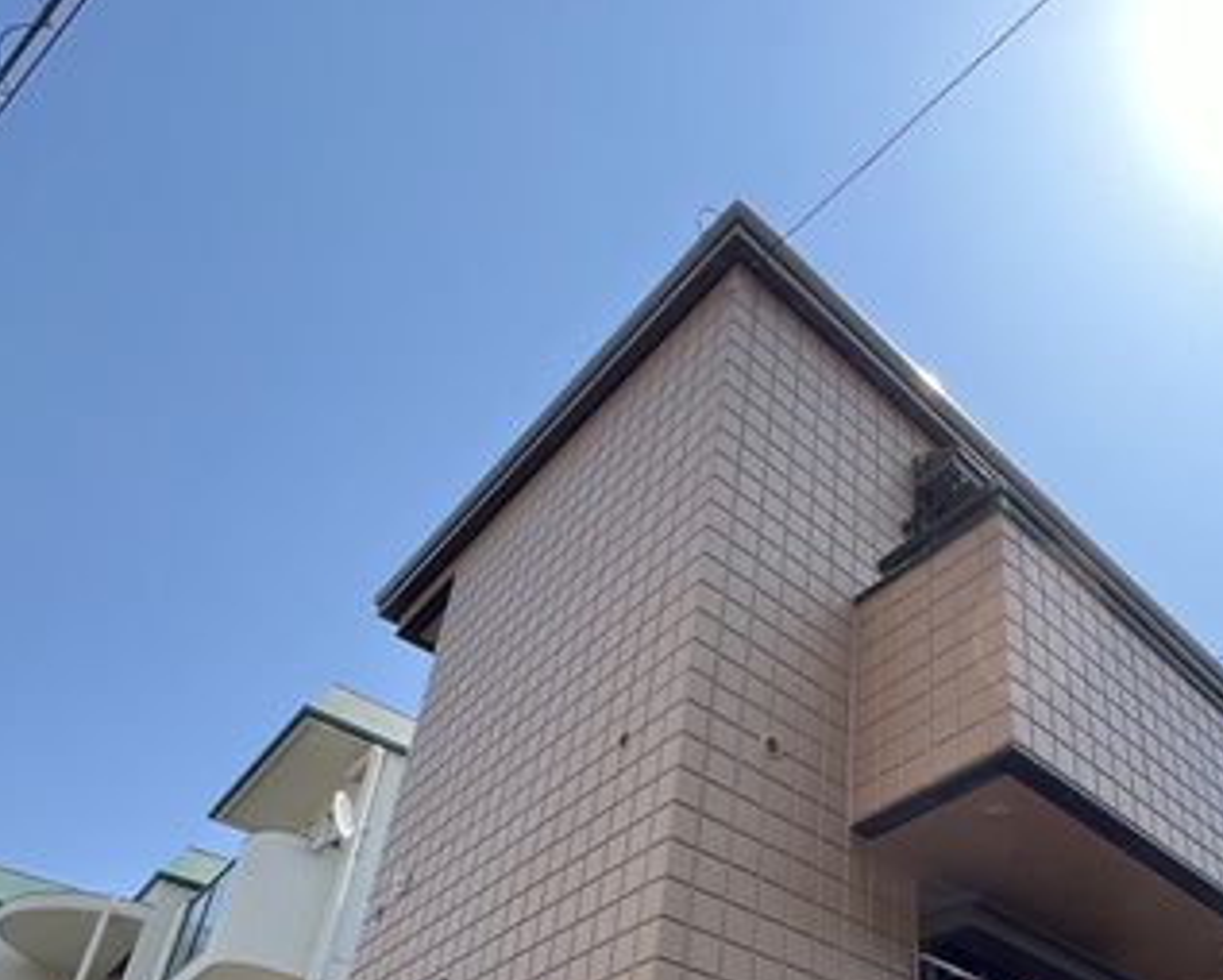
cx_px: 903
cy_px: 874
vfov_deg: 46.7
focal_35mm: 28
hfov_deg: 59.2
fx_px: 1014
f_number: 1.8
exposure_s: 1/1024
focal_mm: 1.57
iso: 32
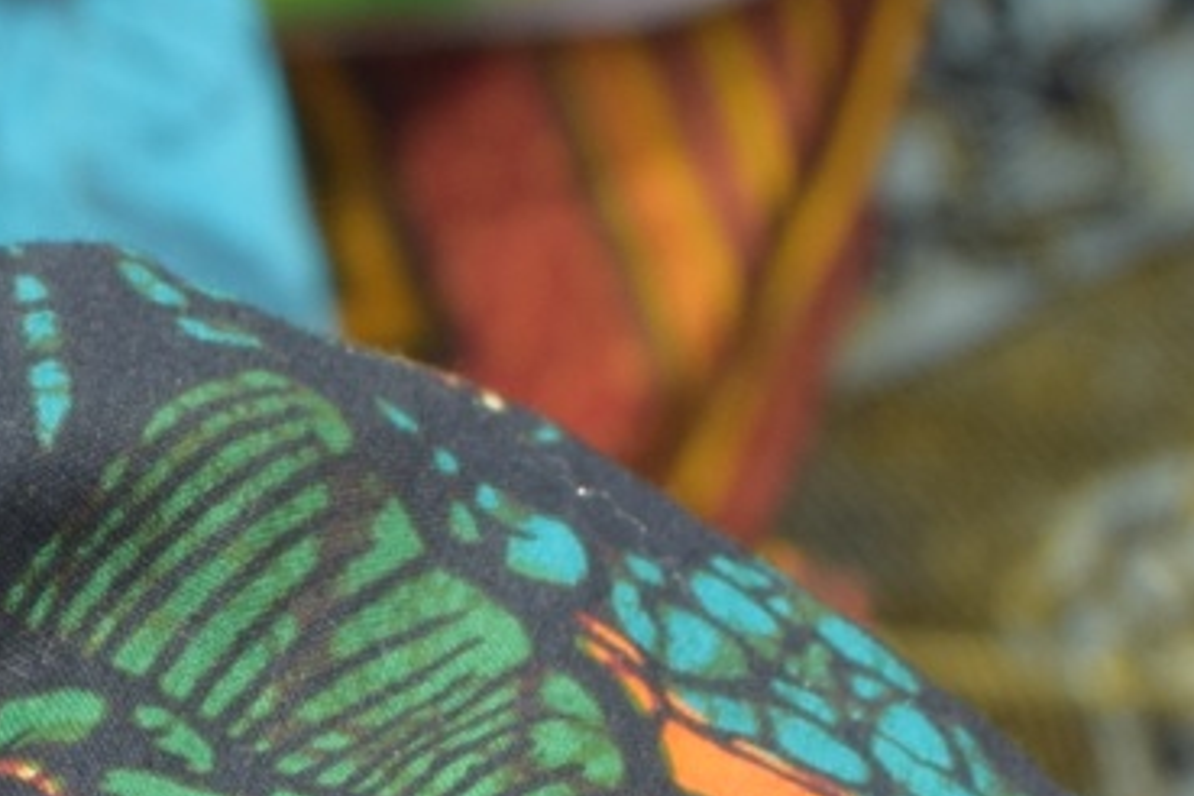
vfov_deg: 2.7
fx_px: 17084
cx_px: -1006
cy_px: 275
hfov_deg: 4.0
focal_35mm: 515
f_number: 8
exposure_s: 1/250
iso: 250
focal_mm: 55
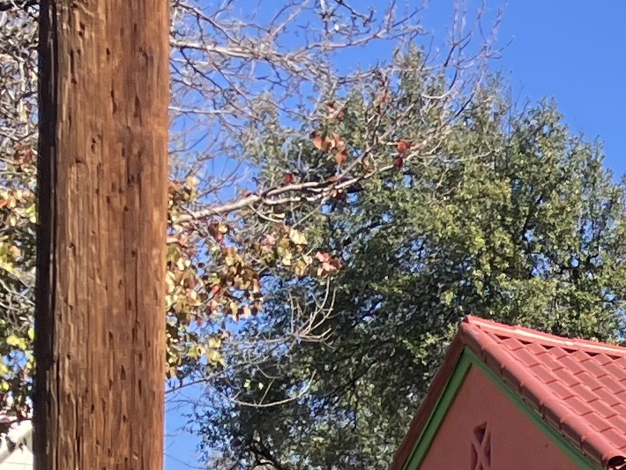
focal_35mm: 159
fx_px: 2876
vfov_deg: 8.5
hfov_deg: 11.3
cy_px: 1170
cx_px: 1248
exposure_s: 1/991
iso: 32
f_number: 1.8
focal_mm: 3.99
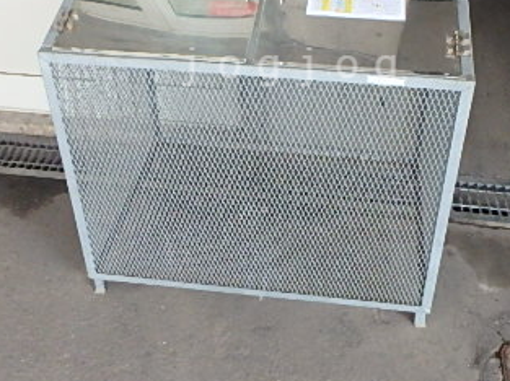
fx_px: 633
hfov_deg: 43.8
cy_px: 67
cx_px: 293
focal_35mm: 43
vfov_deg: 32.5
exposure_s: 1/30
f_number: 3.5
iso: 640
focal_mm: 3.7
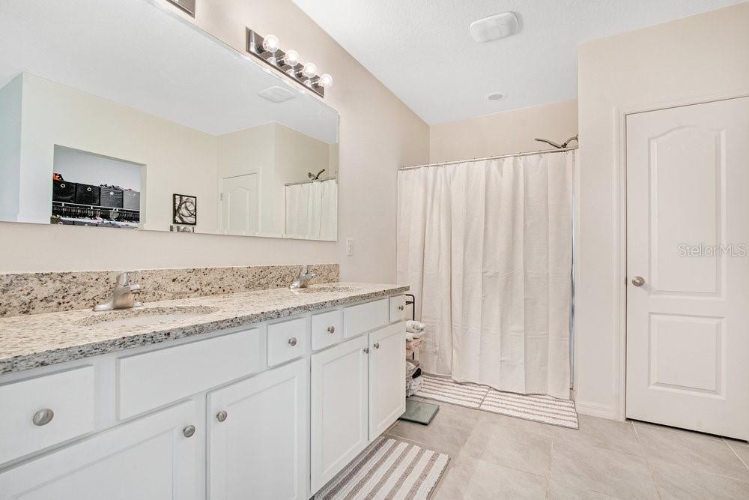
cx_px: 374
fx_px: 333
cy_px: 250
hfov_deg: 96.7
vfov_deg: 73.8
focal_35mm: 16
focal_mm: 16
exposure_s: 1/15
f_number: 8
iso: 1250
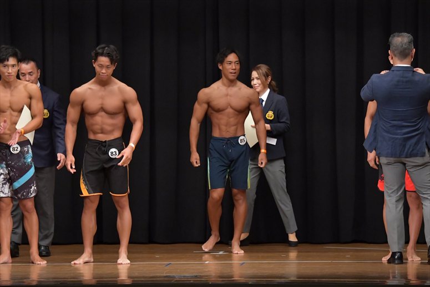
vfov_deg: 6.8
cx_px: 215
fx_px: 2412
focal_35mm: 202
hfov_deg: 10.2
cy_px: 144
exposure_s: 1/400
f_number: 5.6
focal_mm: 135
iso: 6400
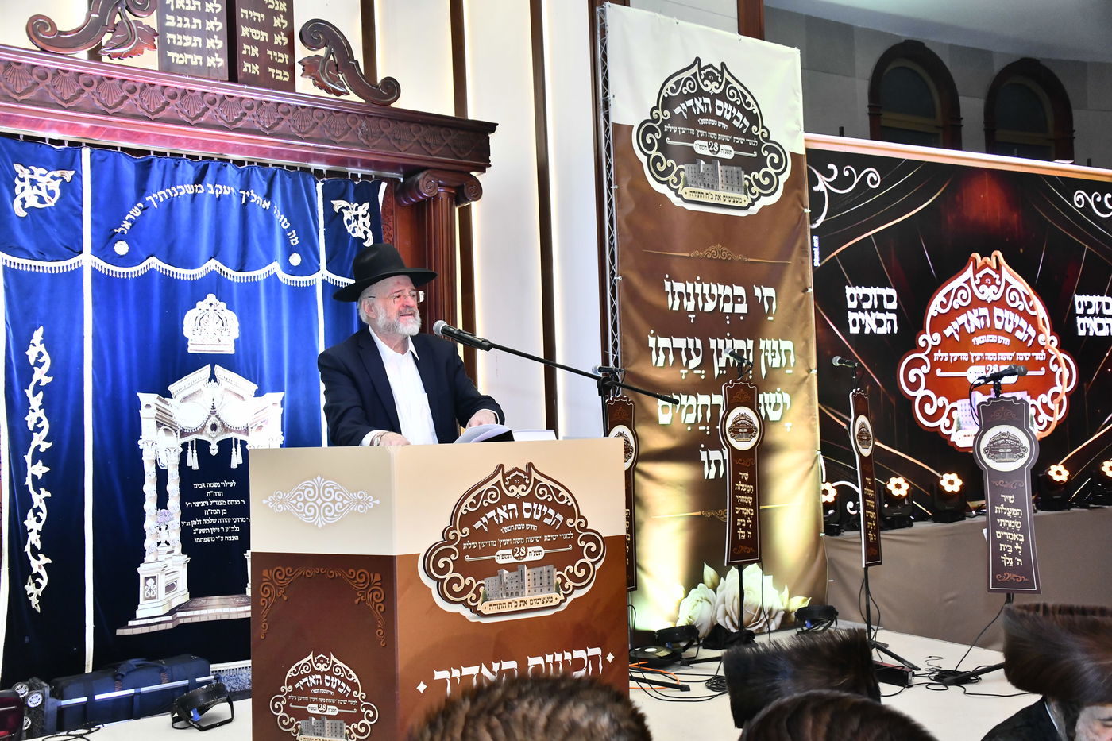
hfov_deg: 54.4
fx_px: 1081
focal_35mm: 35
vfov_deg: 37.8
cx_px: 556
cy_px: 370
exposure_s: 1/80
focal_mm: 35
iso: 2500
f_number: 5.6
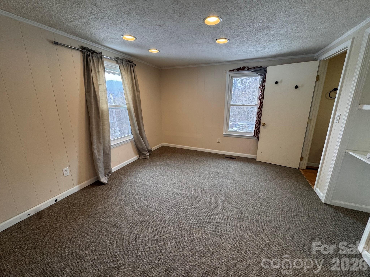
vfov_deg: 85.7
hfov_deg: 102.1
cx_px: 185
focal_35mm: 14
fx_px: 150
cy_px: 138
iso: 160
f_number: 2.2
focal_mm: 2.22
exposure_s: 1/120
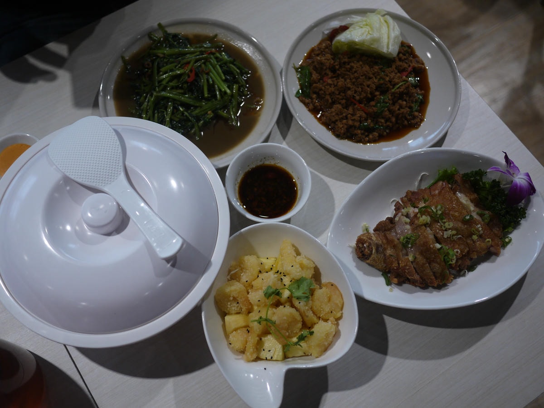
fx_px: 629
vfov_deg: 36.0
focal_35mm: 40
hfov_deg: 46.8
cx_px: 272
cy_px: 204
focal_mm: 20
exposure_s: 1/125
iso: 160
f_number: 1.7
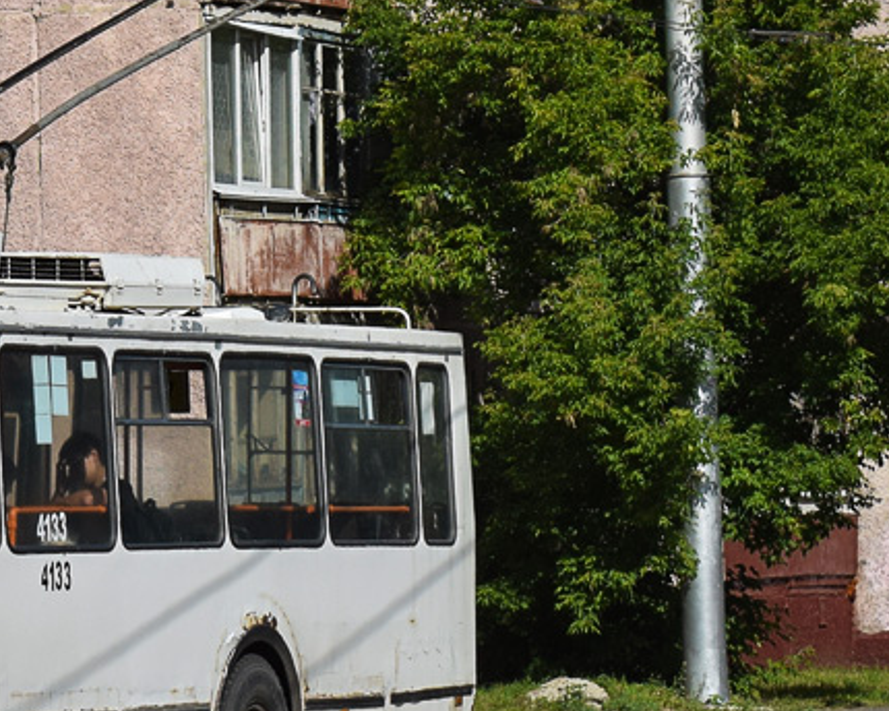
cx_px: -273
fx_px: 5691
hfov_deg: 8.8
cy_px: 289
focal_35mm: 216
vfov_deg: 7.1
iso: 200
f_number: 7.1
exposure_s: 1/1250
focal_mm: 55
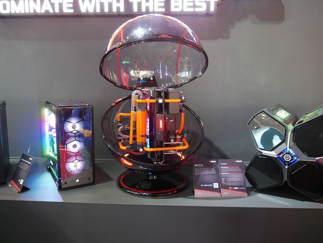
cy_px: 122
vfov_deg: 49.8
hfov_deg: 63.4
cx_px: 162
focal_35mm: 28
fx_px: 261
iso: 3200
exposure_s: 1/25
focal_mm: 14
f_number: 3.5
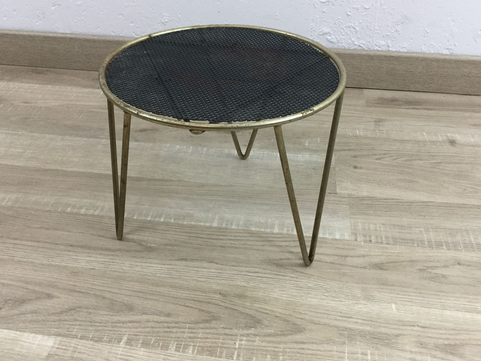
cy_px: 158
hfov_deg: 51.3
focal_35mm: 36
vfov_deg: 39.6
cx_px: 225
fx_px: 500
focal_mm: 3.3
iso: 64
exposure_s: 1/33
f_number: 2.4
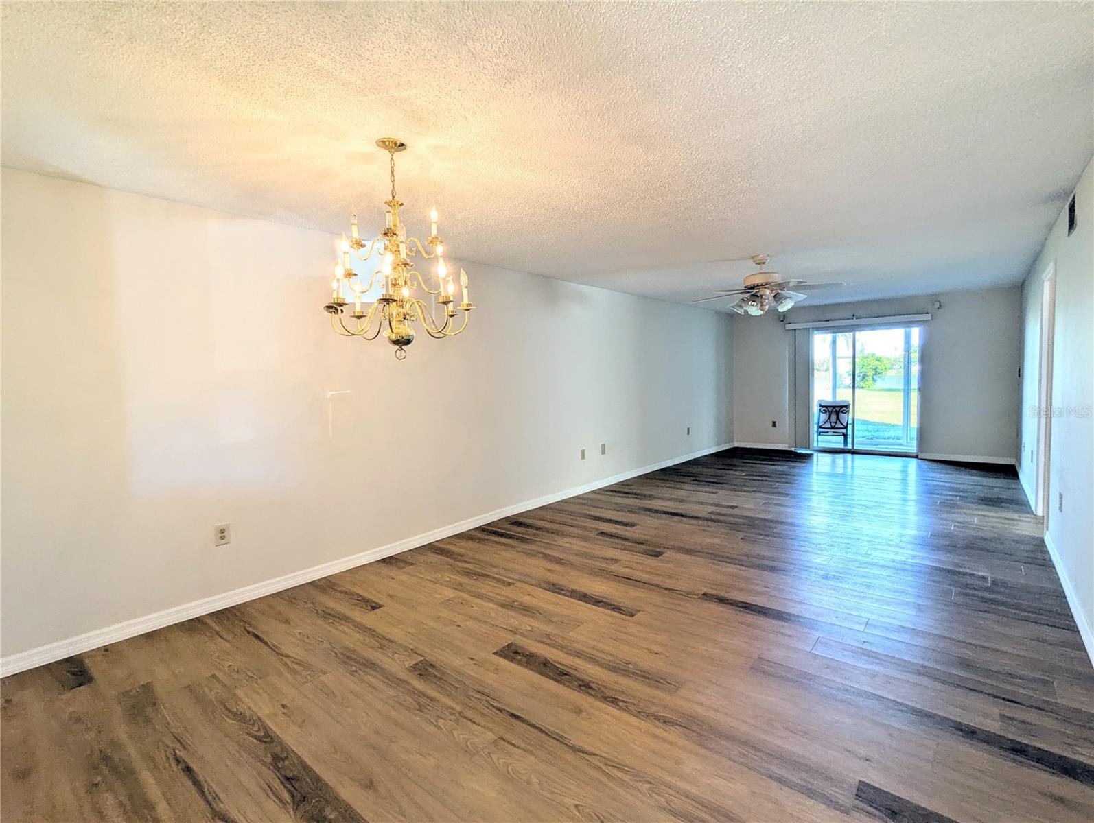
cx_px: 547
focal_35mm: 16
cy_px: 412
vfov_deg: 78.2
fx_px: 506
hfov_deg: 94.4
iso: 66
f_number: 2.2
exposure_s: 1/120
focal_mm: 2.35
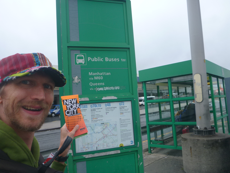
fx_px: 186
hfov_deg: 63.4
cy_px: 86
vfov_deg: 49.7
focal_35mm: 28
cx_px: 115
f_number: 3.3
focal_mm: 4.9
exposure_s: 1/50
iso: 100
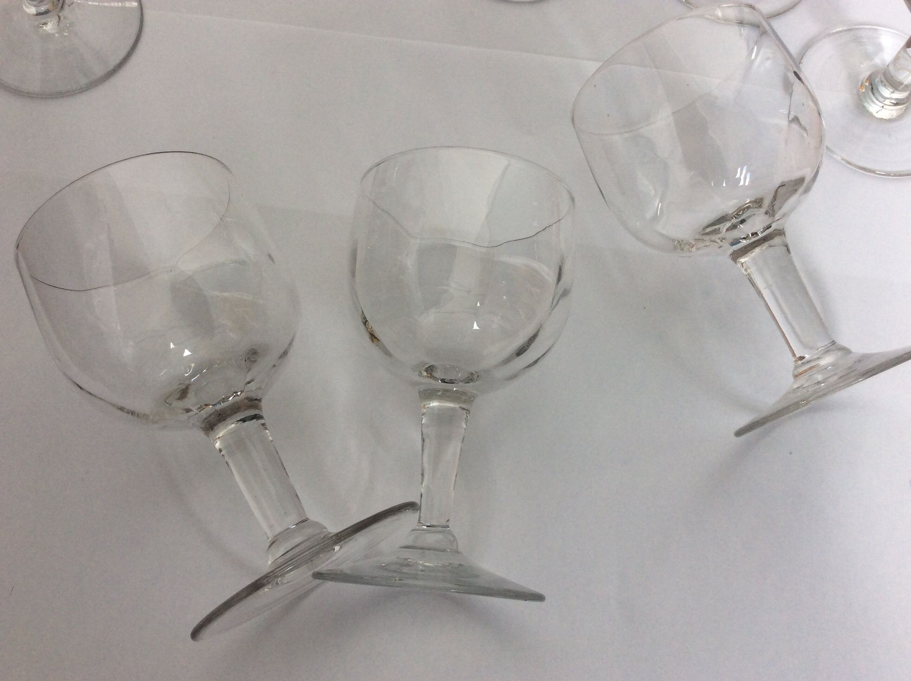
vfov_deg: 44.1
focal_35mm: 32
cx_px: 456
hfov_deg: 56.9
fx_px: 841
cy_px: 340
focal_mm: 3.3
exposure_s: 1/100
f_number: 2.4
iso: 40
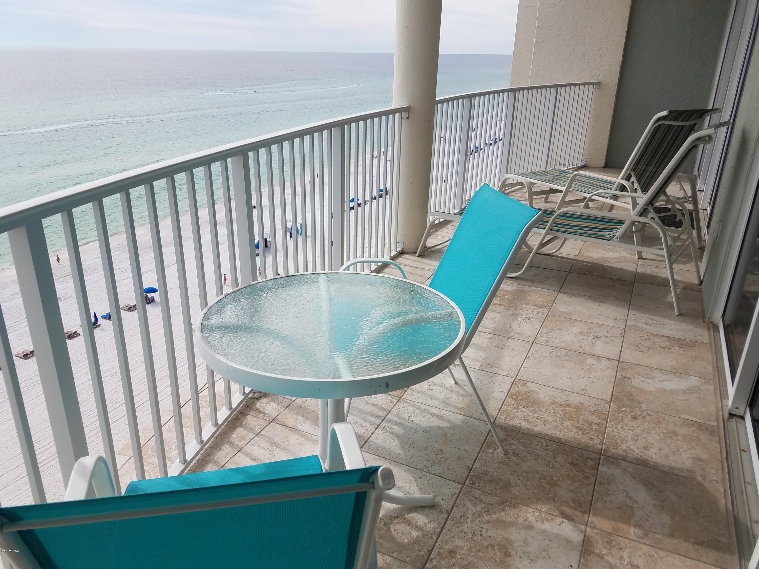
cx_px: 380
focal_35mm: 26
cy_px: 284
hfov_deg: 67.3
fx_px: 570
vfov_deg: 53.1
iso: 40
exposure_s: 1/1928
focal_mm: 4.2
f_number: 1.7
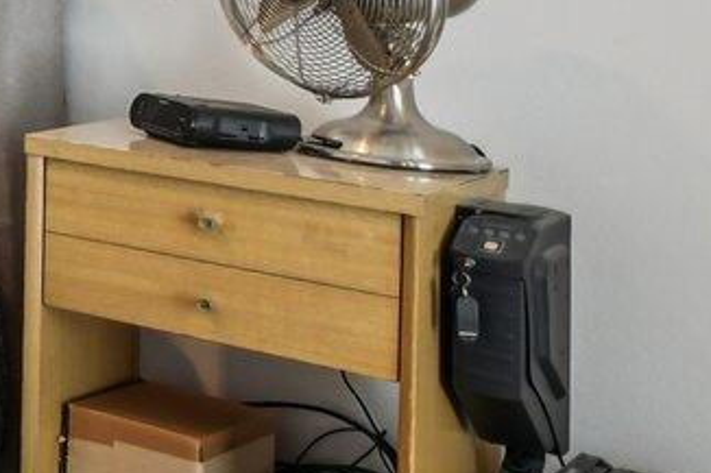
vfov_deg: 14.7
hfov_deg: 12.6
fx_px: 1737
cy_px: -189
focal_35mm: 88
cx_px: -1272
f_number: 8
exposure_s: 1/10
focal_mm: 14
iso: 400
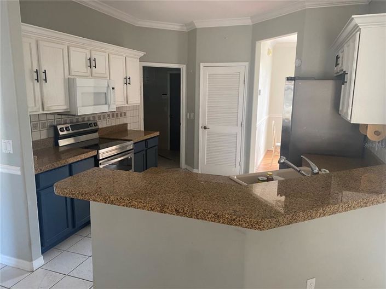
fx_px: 290
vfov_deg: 53.0
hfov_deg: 67.3
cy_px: 144
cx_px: 193
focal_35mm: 26
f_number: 1.8
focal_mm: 4.25
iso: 250
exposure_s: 1/60
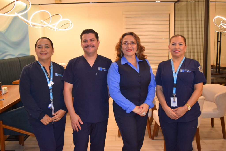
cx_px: 113
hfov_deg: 57.2
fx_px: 207
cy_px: 76
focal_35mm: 33
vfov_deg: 40.0
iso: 800
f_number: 4.5
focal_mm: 22
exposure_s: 1/80
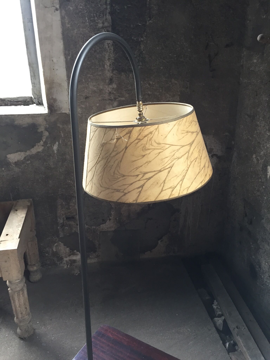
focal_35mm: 29
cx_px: 135
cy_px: 180
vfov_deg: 61.7
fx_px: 302
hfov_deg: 48.2
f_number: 2.2
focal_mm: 4.15
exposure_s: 1/33
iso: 64
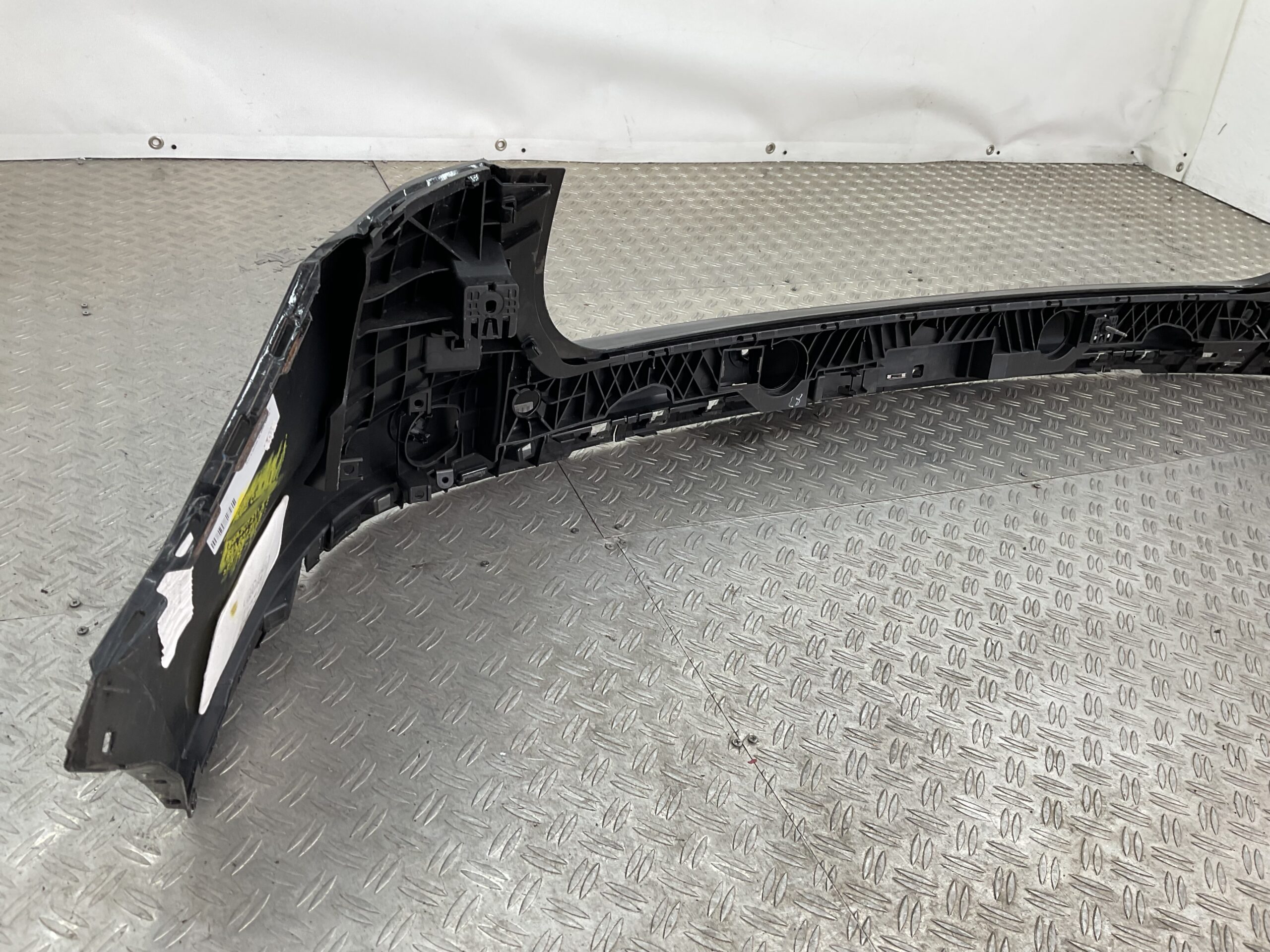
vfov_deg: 48.2
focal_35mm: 29
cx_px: 635
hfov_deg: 61.7
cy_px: 476
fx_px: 1064
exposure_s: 1/100
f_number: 1.8
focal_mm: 3
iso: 25
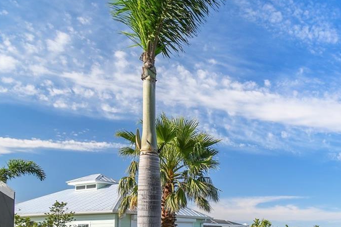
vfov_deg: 34.5
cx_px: 328
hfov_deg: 47.0
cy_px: 226
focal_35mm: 35
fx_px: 331
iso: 100
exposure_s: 1/125
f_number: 7.1
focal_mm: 10
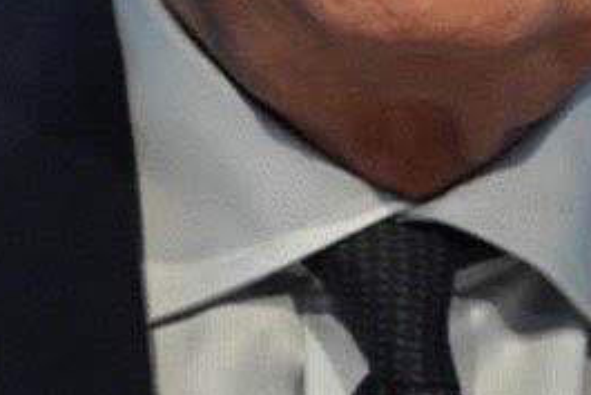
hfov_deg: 3.4
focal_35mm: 611
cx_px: 261
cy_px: -18
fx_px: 10036
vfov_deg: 2.3
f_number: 4.5
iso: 1600
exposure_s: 1/250
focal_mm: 120
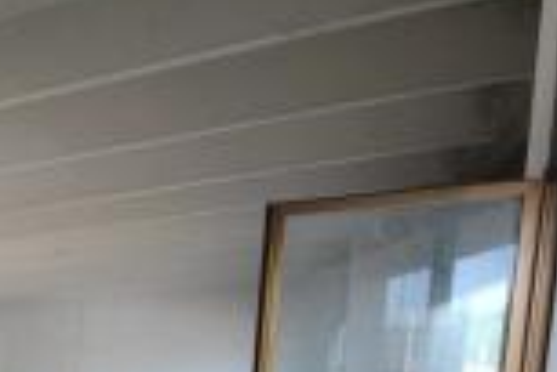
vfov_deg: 25.6
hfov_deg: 32.5
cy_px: 500
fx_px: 681
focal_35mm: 44
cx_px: -178
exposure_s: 1/60
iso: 200
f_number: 4
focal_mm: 10
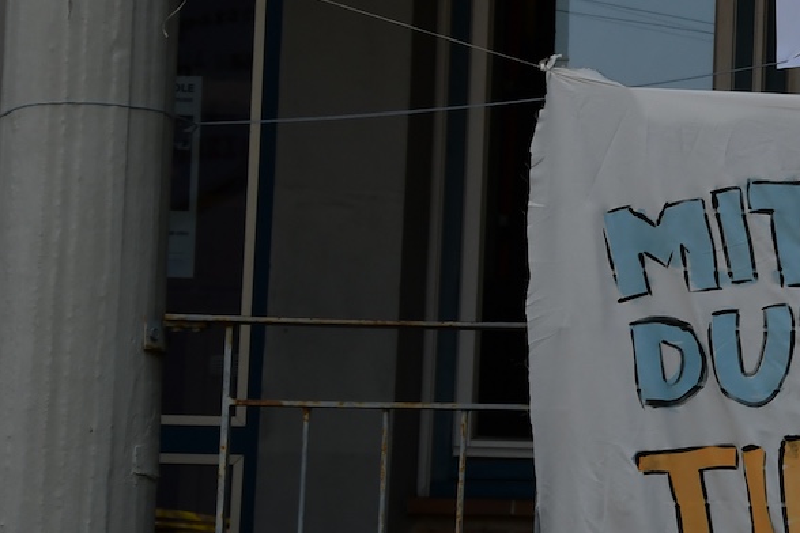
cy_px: 228
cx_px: 1257
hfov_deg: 8.5
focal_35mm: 235
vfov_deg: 5.8
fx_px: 5222
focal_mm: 48
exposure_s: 1/250
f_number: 8
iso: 200
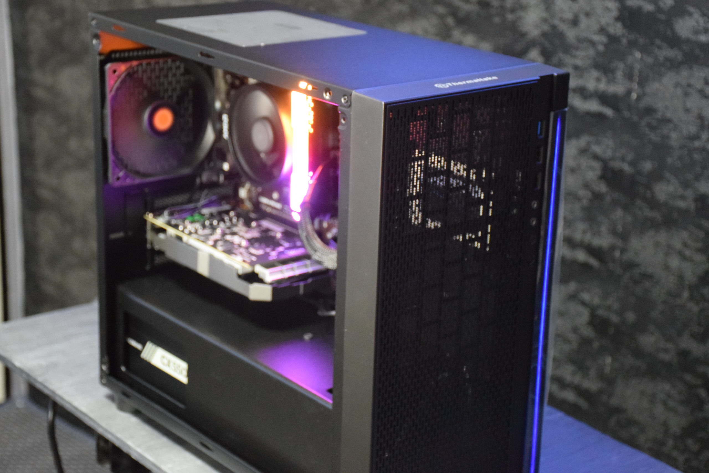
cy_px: 236
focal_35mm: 72
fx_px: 1418
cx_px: 354
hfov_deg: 28.1
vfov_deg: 18.9
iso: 6400
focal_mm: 48
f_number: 4.5
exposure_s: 1/20
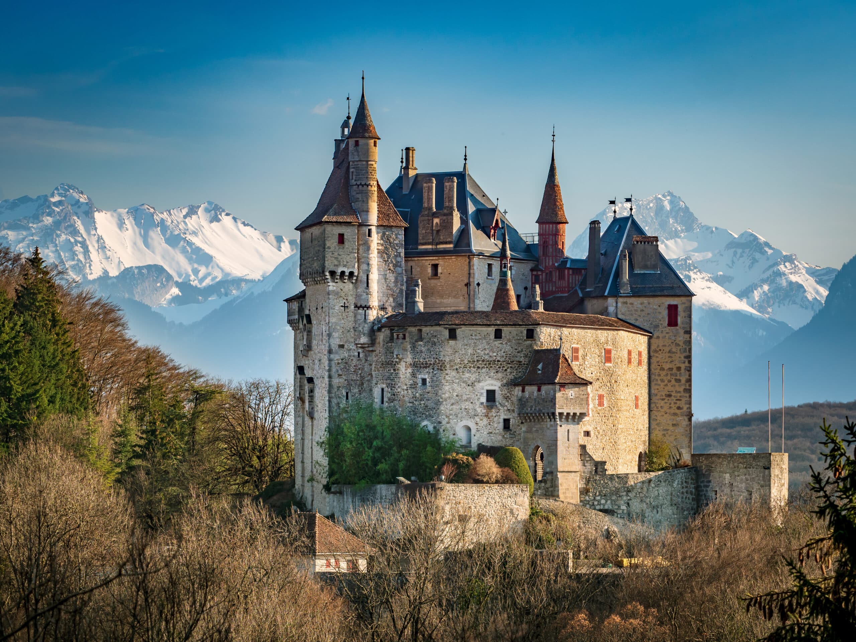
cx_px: 428
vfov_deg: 9.1
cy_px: 321
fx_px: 4055
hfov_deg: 12.0
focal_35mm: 164
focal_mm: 82
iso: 200
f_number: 5.6
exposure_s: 1/500
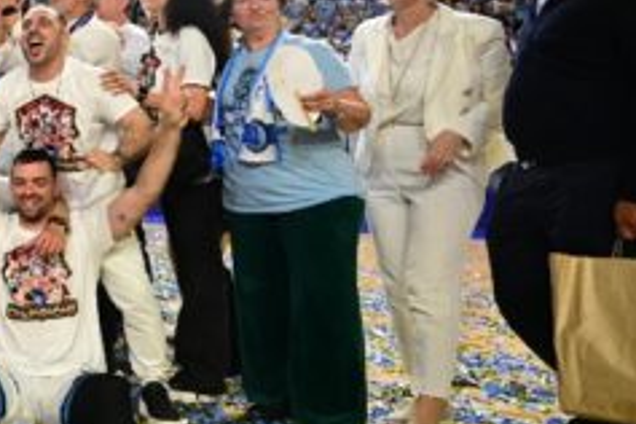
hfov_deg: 31.6
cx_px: -217
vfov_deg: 29.2
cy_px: 122
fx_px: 803
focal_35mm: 45
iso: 2500
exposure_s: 1/640
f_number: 4
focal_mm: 15.5
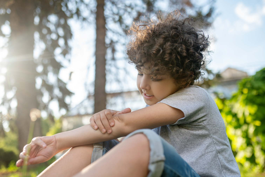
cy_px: 88
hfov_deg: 54.5
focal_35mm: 35
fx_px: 257
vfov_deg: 37.8
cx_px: 132
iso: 250
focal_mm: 35
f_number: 2.5
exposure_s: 1/2000
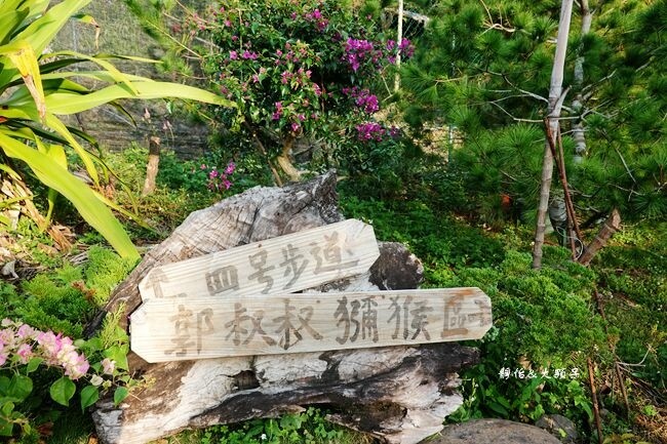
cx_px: 334
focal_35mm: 32
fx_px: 593
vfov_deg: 41.1
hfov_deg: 58.7
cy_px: 222
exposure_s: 1/200
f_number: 4
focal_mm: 12.01
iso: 125
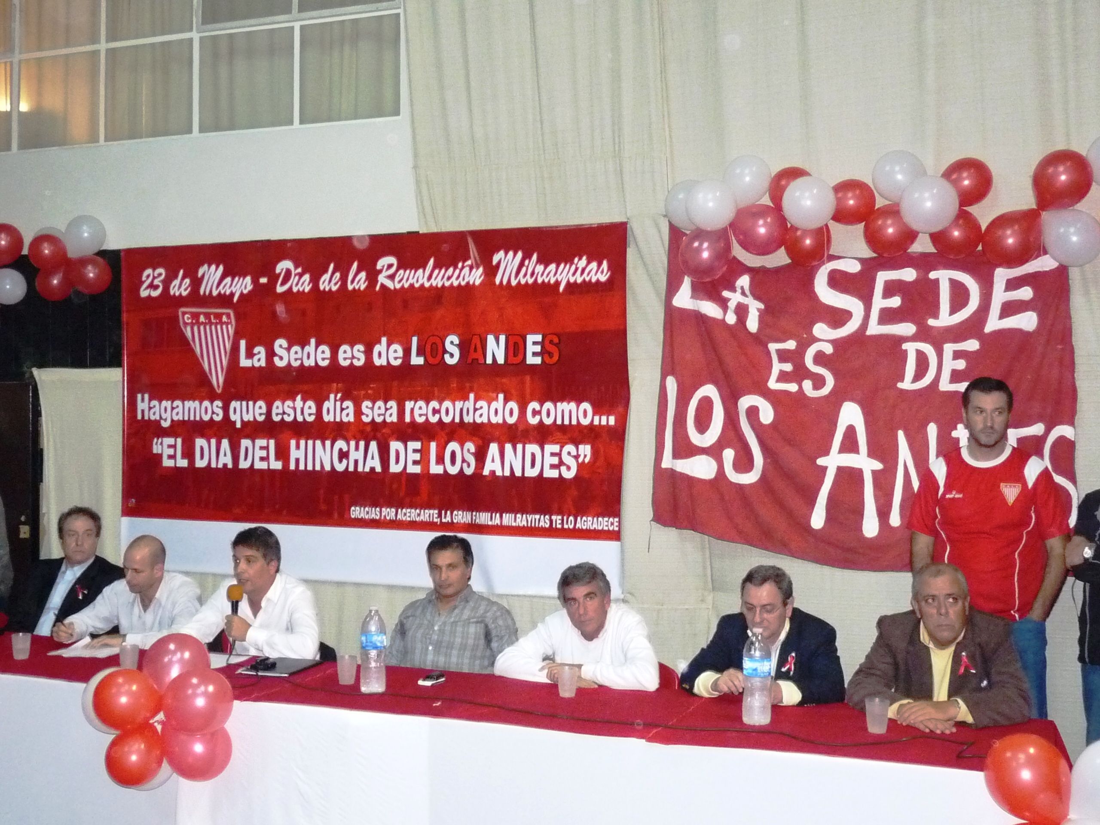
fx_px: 1303
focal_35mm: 41
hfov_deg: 45.8
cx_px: 550
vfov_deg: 35.1
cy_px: 412
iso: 500
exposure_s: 1/30
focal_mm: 5
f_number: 2.8
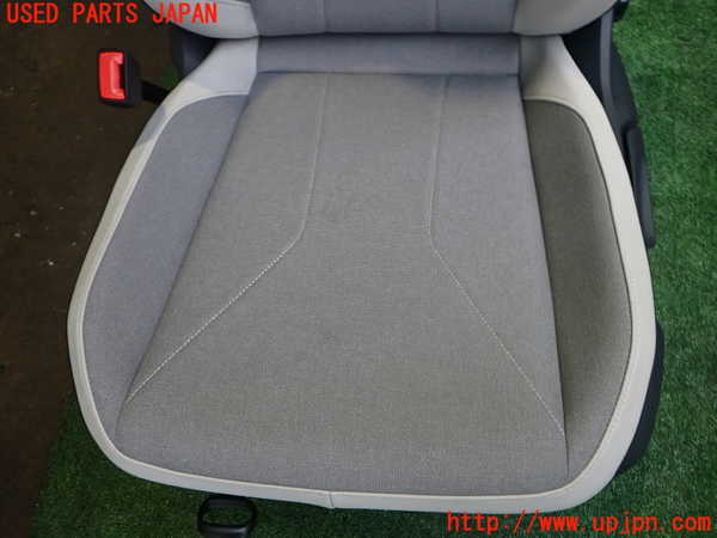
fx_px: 621
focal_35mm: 30
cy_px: 269
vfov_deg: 46.8
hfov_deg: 60.0
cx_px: 358
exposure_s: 1/60
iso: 250
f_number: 2.3
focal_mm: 5.4
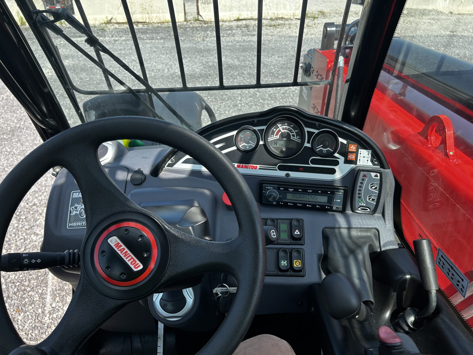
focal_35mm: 26
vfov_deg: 53.1
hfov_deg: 67.3
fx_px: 355
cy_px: 178
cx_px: 236
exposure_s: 1/859
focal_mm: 5.7
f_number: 1.5
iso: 50
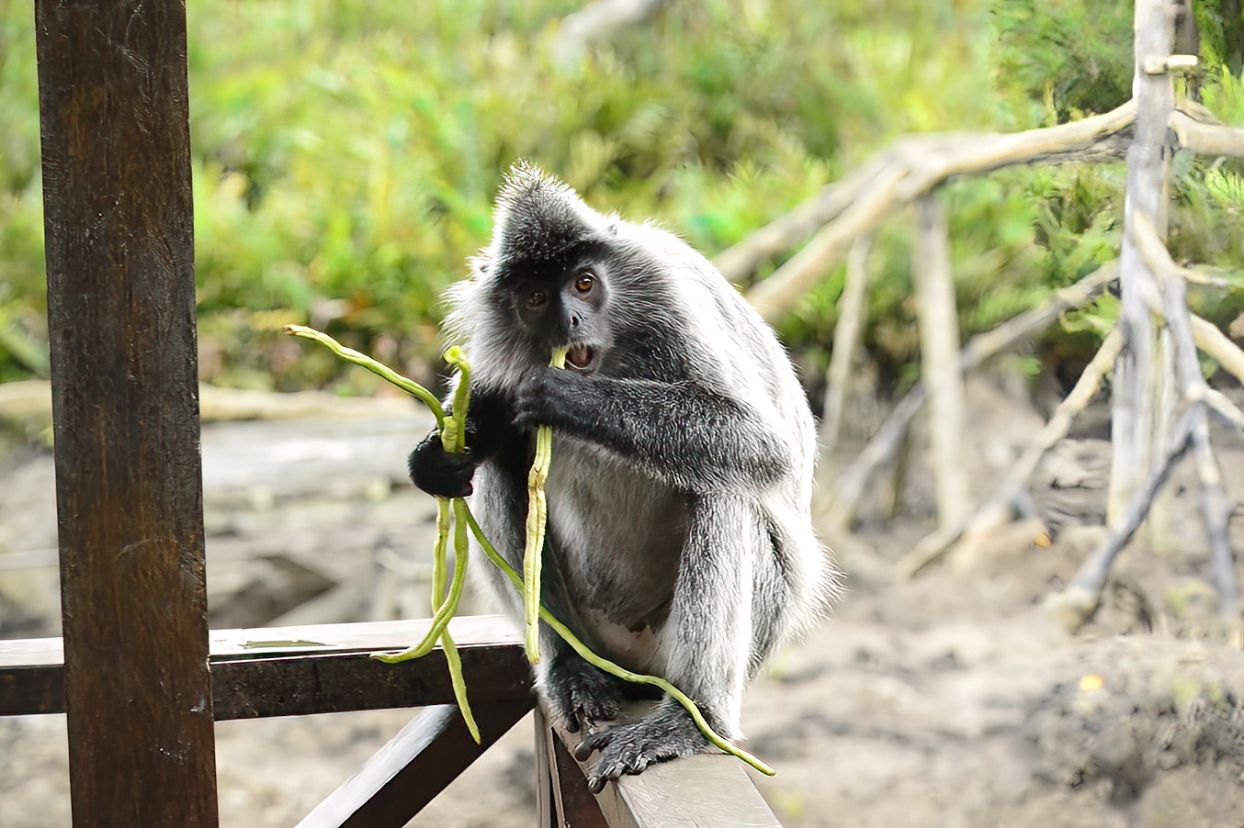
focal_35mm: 116
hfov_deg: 17.6
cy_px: 414
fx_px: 4007
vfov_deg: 11.8
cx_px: 622
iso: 1250
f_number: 8
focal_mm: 116
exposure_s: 1/80
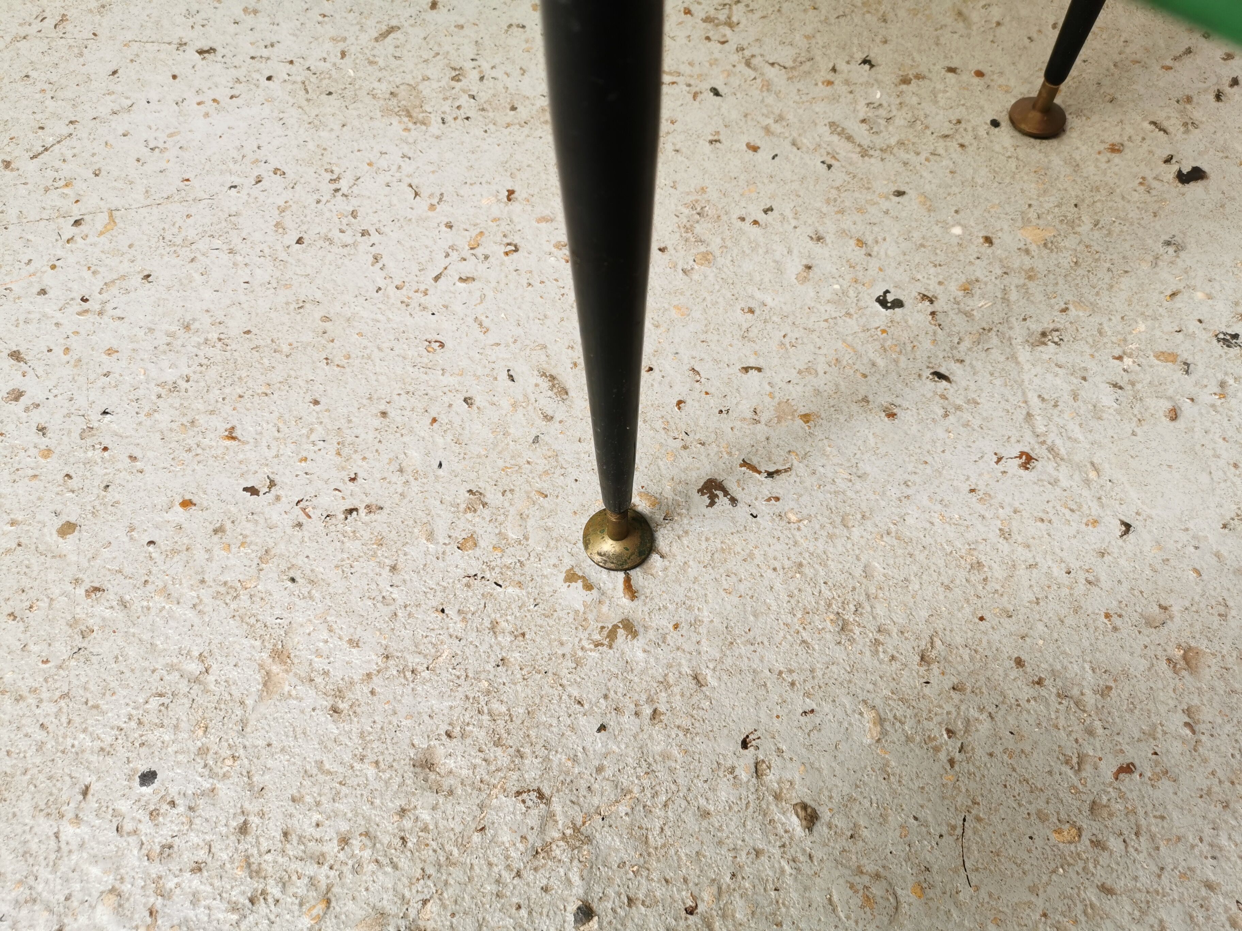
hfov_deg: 65.3
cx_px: 621
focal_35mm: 27
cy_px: 466
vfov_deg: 51.4
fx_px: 969
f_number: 1.8
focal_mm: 5.58
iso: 50
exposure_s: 1/102
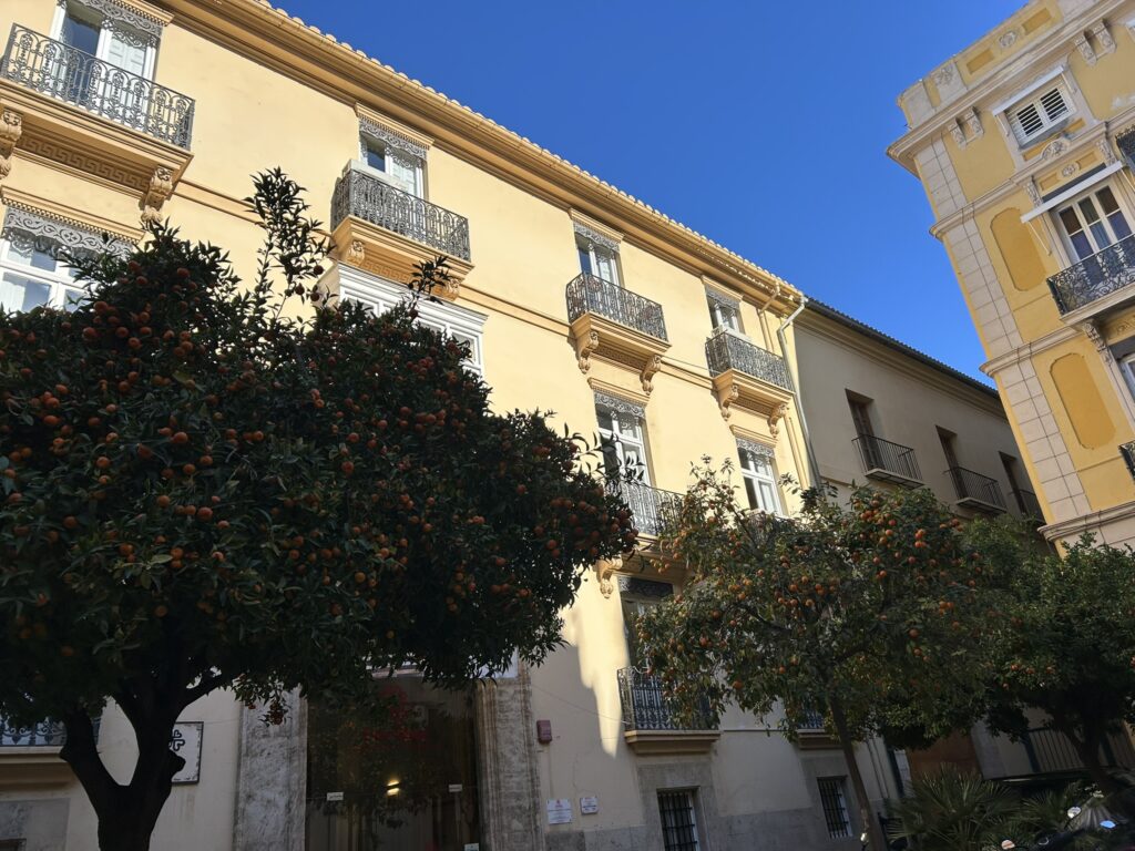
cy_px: 426
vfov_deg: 53.1
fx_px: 852
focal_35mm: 26
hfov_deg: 67.3
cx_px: 568
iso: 50
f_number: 1.5
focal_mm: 5.7
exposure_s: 1/3571
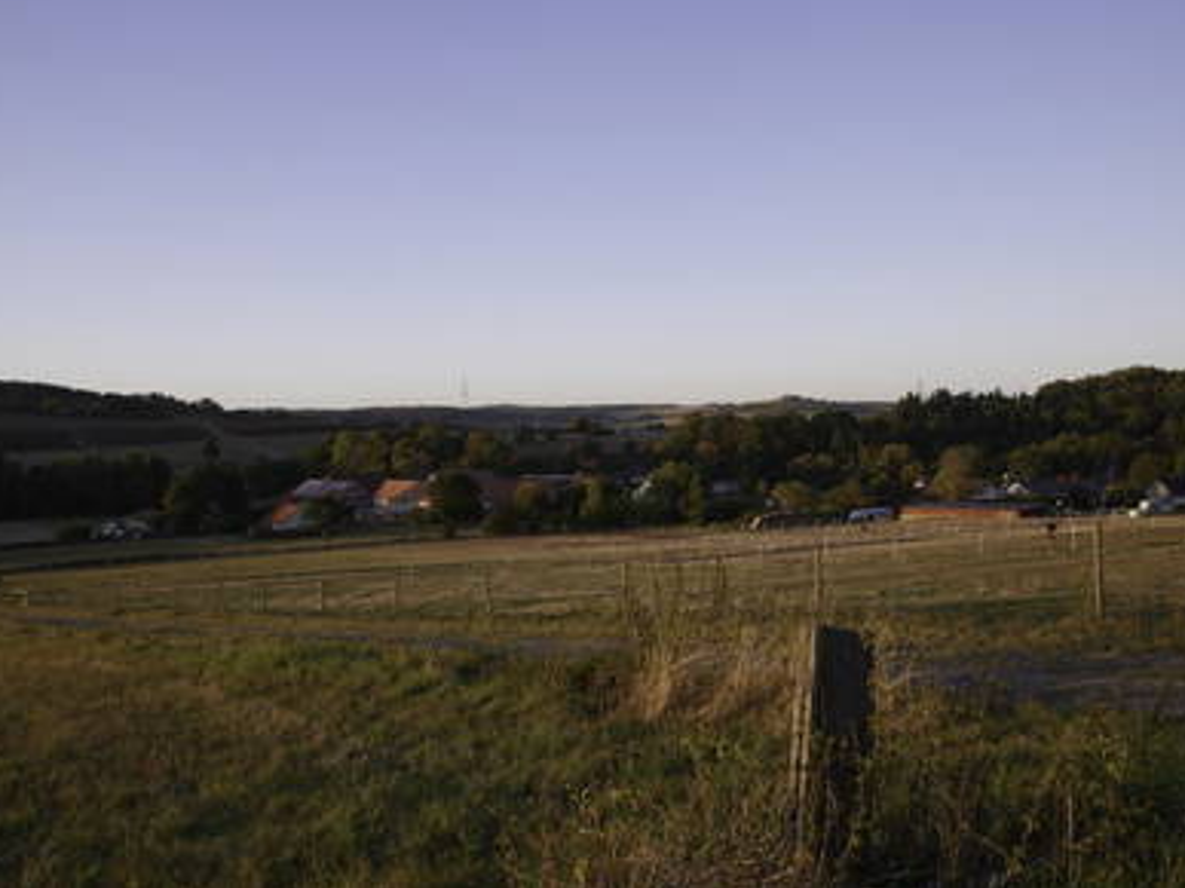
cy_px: 435
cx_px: 591
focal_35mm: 31
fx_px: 1061
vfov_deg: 45.4
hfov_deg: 58.4
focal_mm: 15
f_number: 10
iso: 200
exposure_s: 1/50
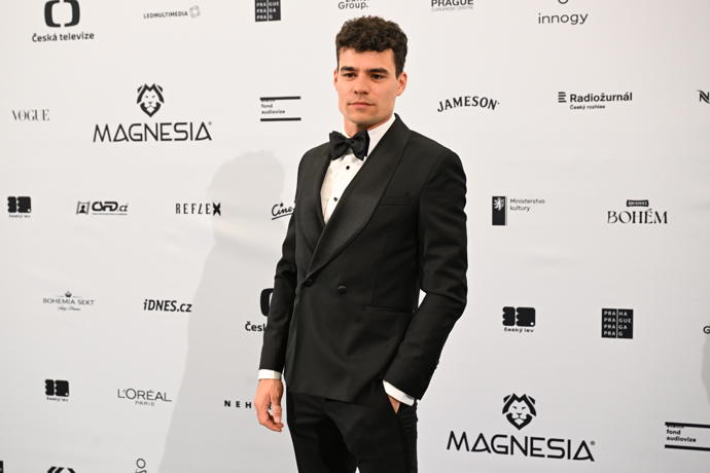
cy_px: 236
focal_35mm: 44
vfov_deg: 30.5
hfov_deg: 44.5
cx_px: 355
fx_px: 868
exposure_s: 1/160
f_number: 5
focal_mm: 44
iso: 3200
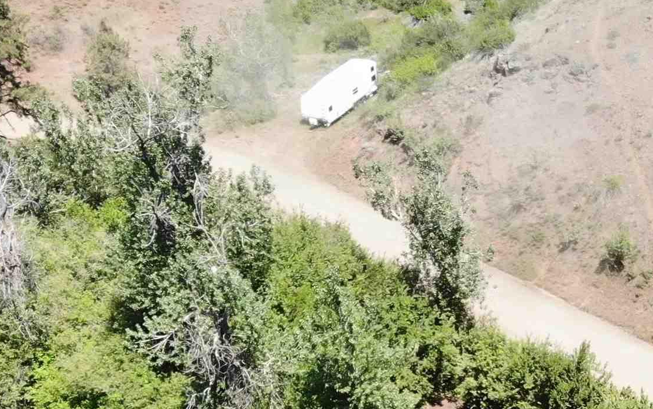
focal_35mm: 70
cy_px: 484
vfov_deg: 17.8
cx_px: 620
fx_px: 1246
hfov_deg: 28.0
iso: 400
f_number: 2.8
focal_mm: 4.5
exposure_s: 1/15
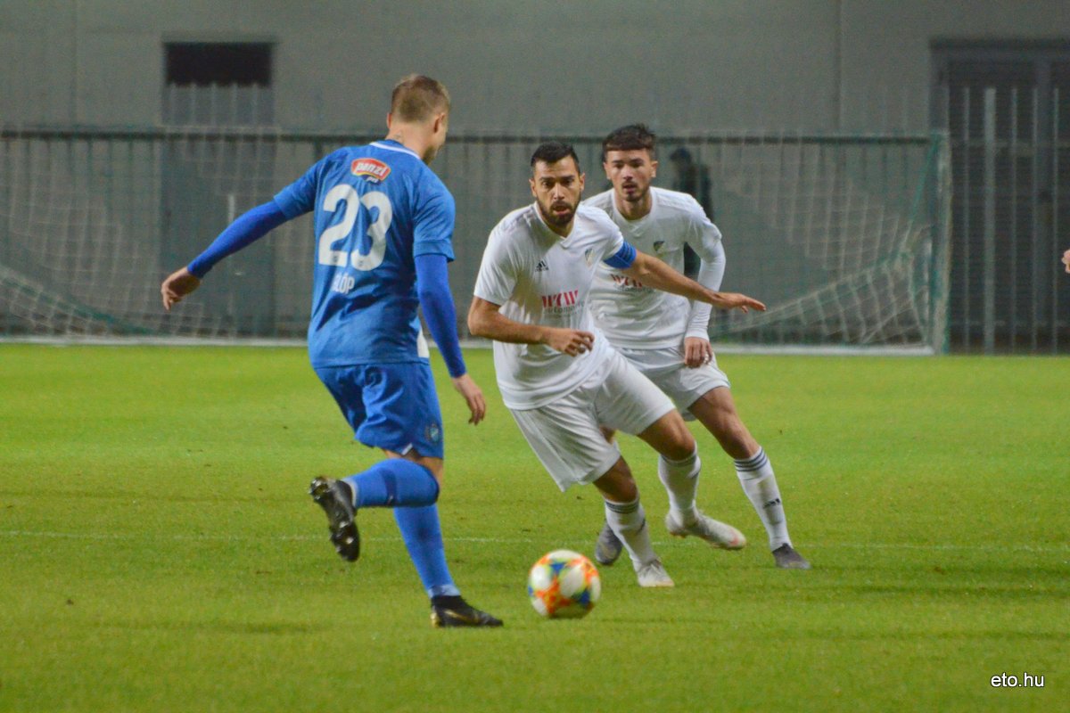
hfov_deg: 4.6
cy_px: 356
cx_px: 535
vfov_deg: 3.1
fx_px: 13374
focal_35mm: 450
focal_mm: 300
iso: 2500
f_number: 5.6
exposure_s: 1/400
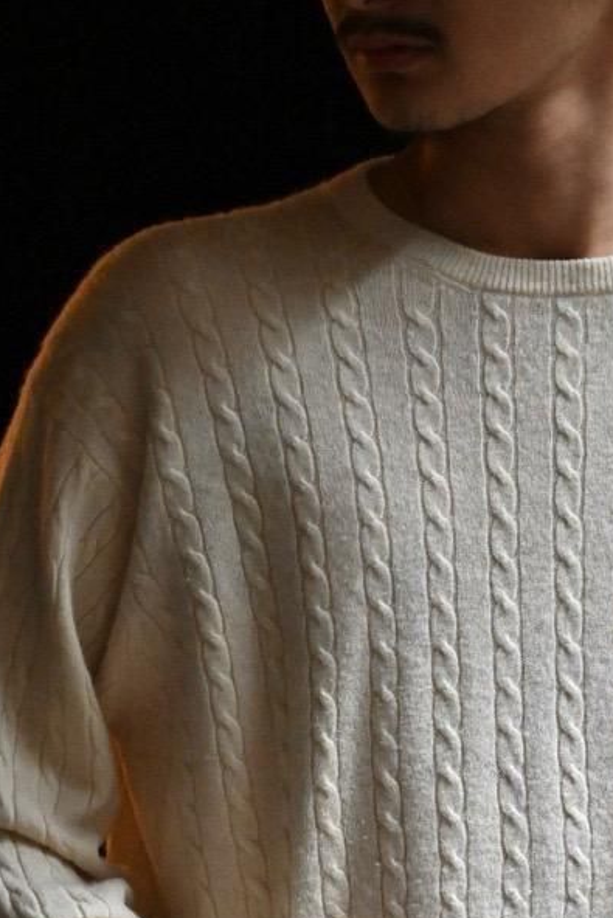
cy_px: 915
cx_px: 473
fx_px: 3420
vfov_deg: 15.0
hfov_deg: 10.2
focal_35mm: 134
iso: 10000
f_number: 5
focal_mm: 62
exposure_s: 1/400
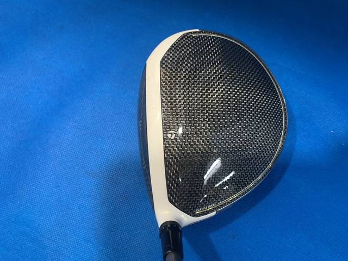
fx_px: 261
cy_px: 130
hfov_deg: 67.3
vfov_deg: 53.1
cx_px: 174
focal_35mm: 26
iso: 160
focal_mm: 4.25
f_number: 1.8
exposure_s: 1/60
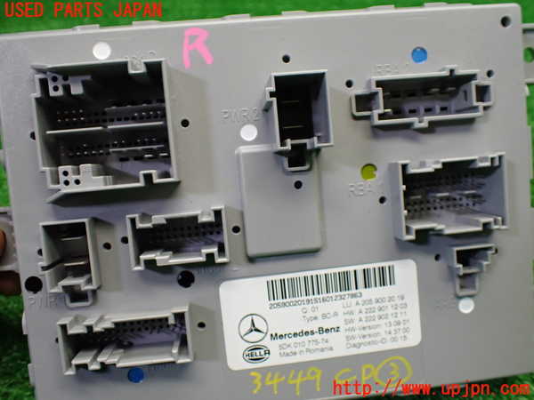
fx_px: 463
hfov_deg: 60.0
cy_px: 200
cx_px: 267
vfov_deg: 46.8
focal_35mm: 30
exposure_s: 1/125
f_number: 2.3
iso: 400
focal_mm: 5.4
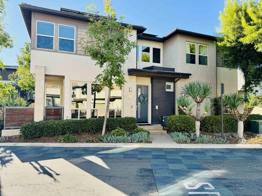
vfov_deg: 56.8
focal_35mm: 24
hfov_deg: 71.6
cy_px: 98
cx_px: 131
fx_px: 182
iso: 80
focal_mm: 6.76
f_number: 1.78
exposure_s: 1/900
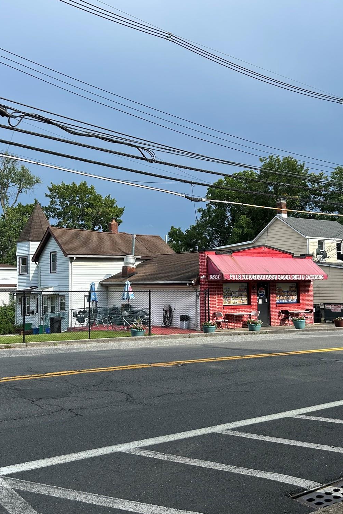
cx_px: 169
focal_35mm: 37
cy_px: 255
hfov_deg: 35.9
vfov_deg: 51.9
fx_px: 529
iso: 50
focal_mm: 5.7
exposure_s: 1/2457
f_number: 1.5
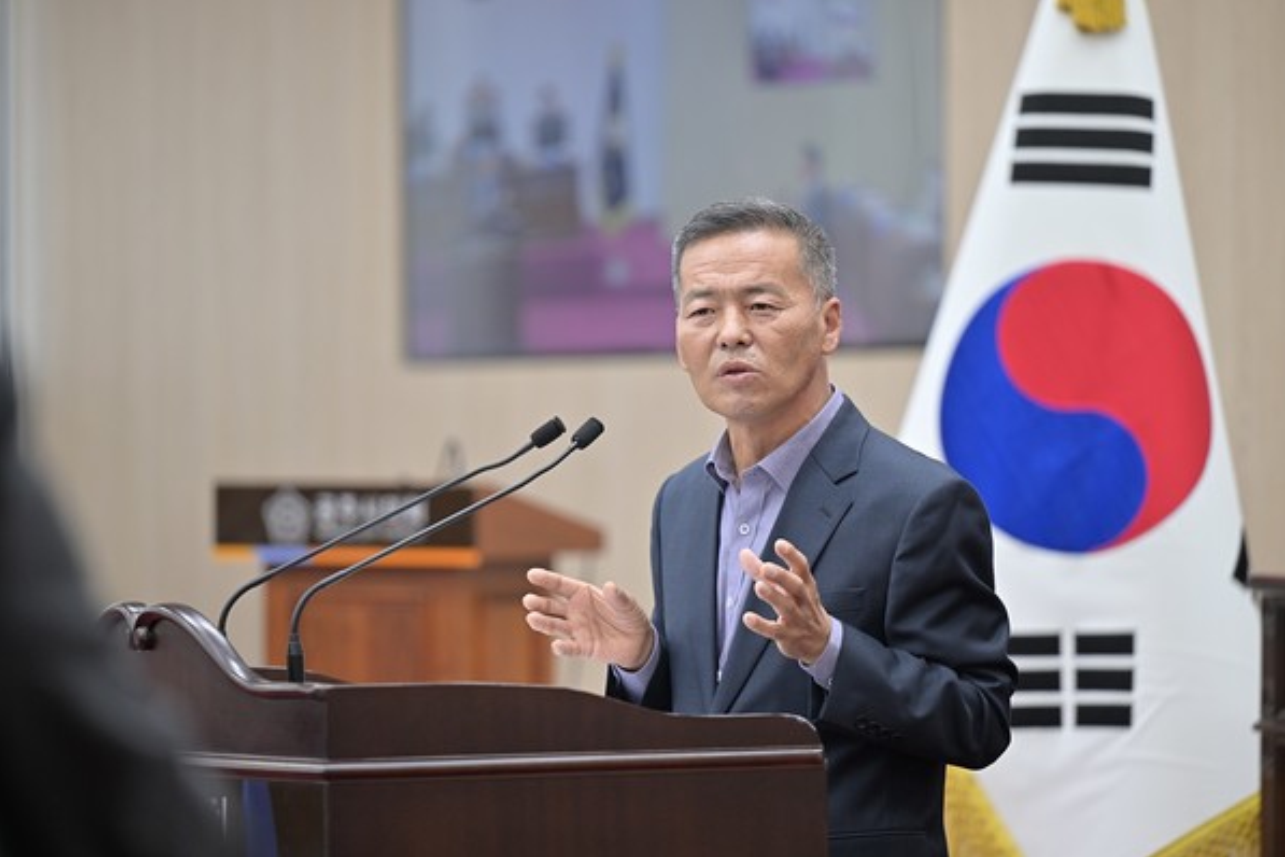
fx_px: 6460
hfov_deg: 11.4
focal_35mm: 181
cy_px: 428
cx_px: 641
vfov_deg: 7.6
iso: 800
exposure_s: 1/320
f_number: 2.8
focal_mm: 180
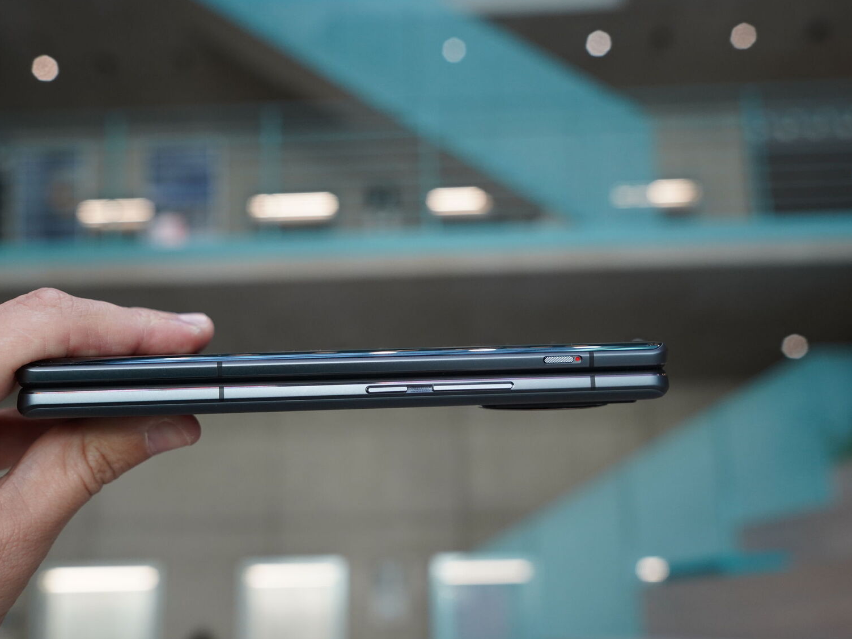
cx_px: 376
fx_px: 1058
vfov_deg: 33.6
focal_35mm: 43
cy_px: 351
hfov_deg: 43.8
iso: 2000
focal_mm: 35
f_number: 5.6
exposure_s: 1/160
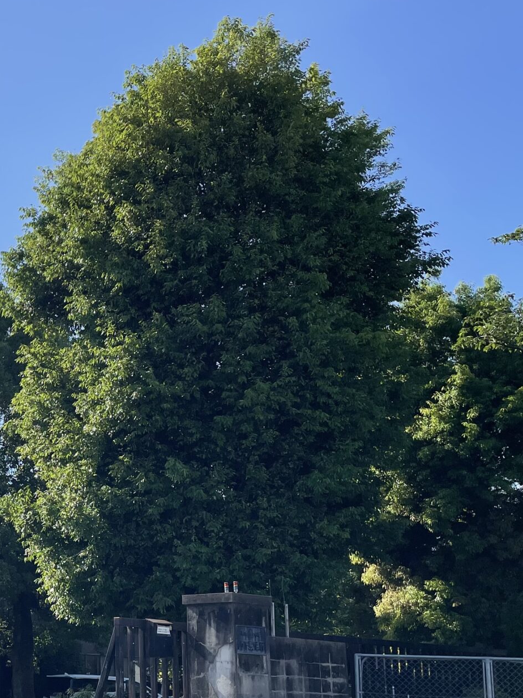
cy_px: 500
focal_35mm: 53
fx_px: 1068
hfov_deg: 24.5
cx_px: -134
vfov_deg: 35.6
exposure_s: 1/5291
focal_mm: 4.2
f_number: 1.6
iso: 32
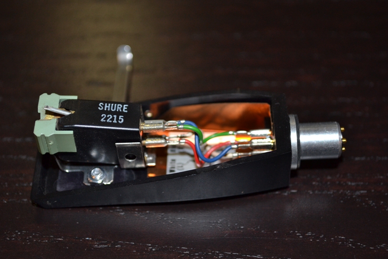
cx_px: 189
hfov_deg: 29.2
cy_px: 137
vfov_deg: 19.7
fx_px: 744
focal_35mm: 69
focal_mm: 40
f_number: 5.3
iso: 320
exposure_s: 1/60
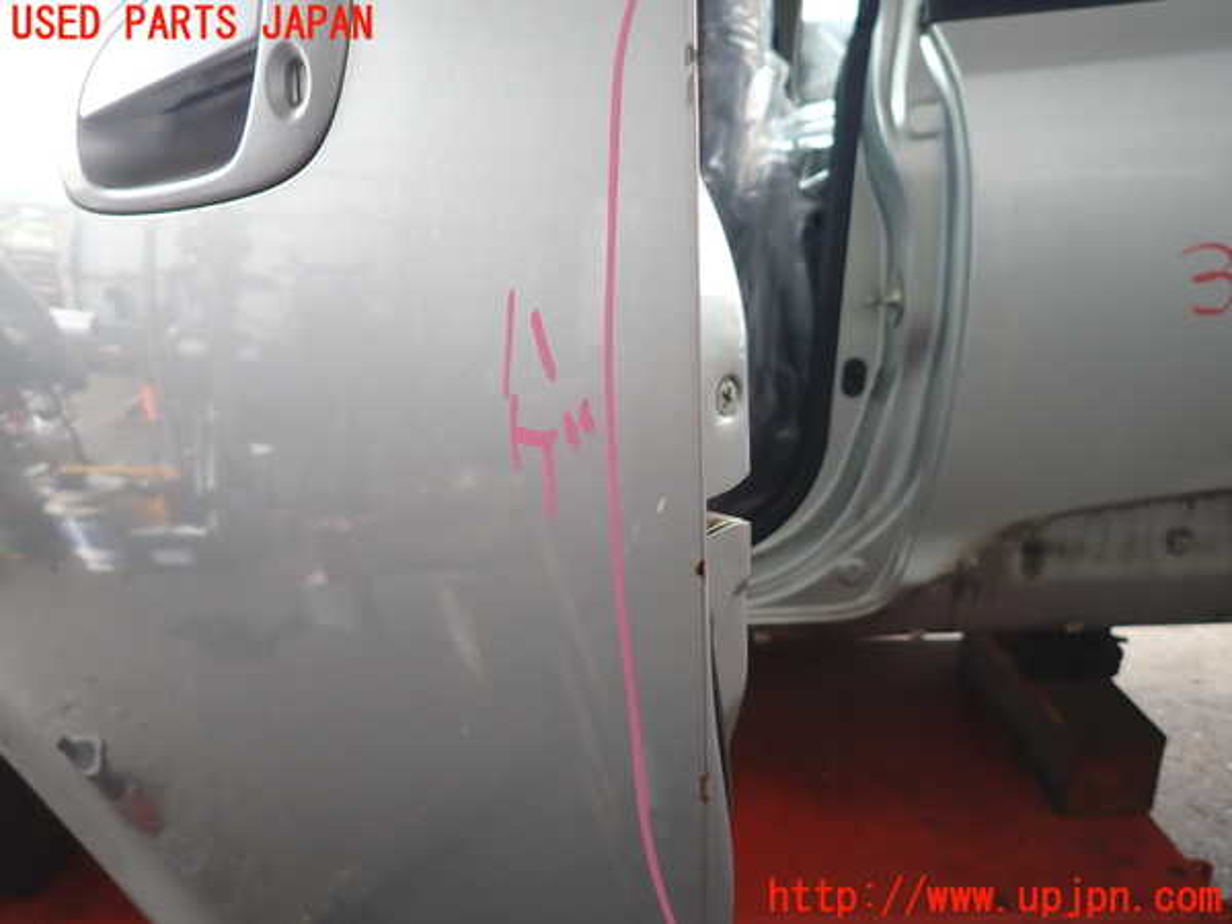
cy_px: 462
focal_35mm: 25
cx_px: 616
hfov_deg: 69.4
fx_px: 890
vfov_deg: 54.9
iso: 100
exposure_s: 1/125
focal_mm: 4.5
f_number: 2
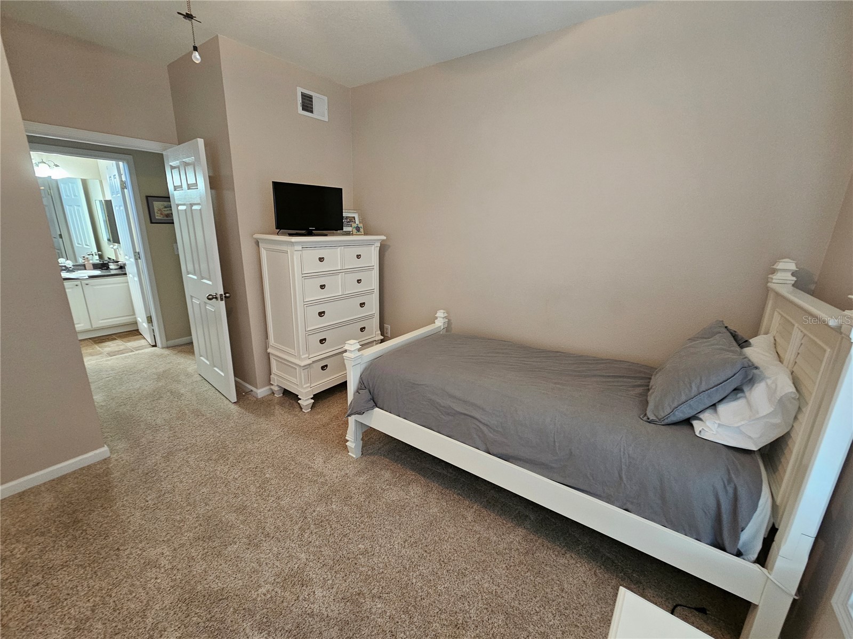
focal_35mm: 13
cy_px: 320
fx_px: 320
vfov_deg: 89.9
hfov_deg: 106.2
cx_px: 426
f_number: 2.2
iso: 320
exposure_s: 1/30
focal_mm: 2.2
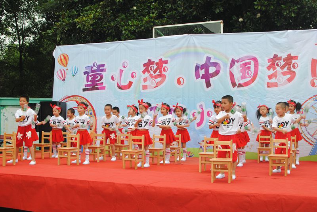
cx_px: 158
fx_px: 463
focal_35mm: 52
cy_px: 106
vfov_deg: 25.8
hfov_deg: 37.8
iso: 140
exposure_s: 1/125
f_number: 5.6
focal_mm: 35
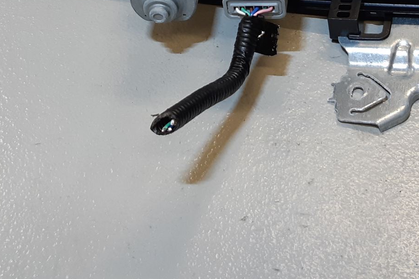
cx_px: 268
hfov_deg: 32.7
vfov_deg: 20.9
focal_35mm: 61
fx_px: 710
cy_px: -49
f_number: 1.7
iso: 80
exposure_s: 1/100
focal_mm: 3.93
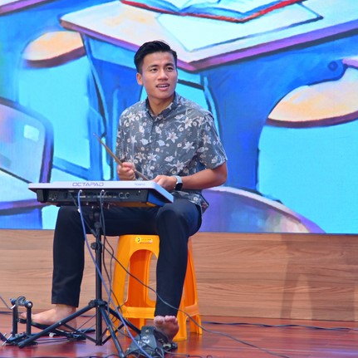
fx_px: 1275
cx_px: 110
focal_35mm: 109
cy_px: 179
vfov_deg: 16.0
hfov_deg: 15.9
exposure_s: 1/200
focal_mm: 85
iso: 1000
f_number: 3.2
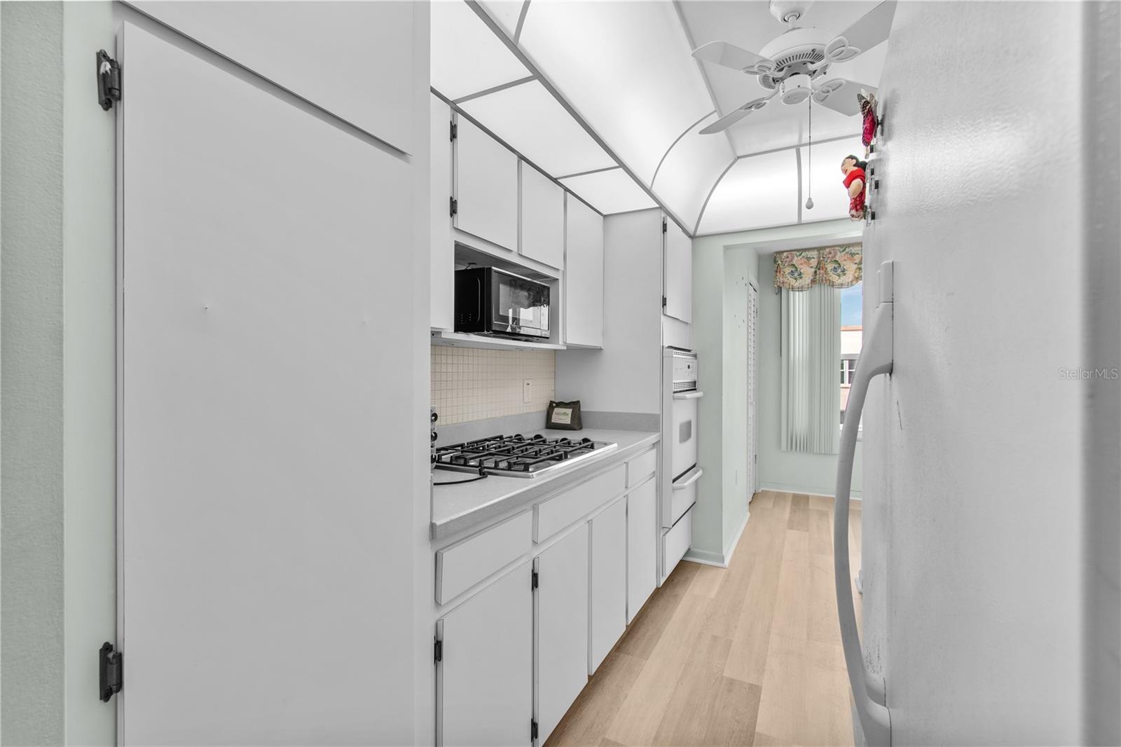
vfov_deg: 77.3
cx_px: 560
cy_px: 374
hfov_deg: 100.4
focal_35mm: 15
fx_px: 467
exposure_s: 1.3
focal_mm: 10
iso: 100
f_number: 7.1
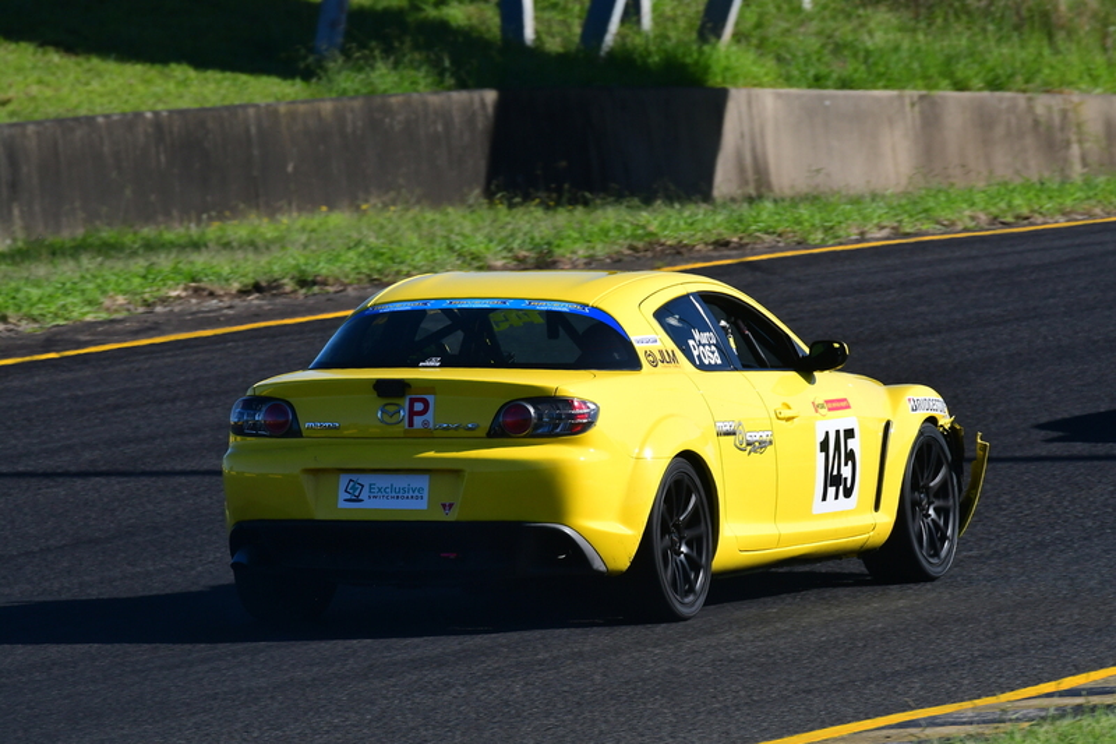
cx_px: 558
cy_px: 372
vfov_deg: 2.2
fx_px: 19525
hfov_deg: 3.3
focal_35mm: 630
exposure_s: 1/640
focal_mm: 420
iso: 500
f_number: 13
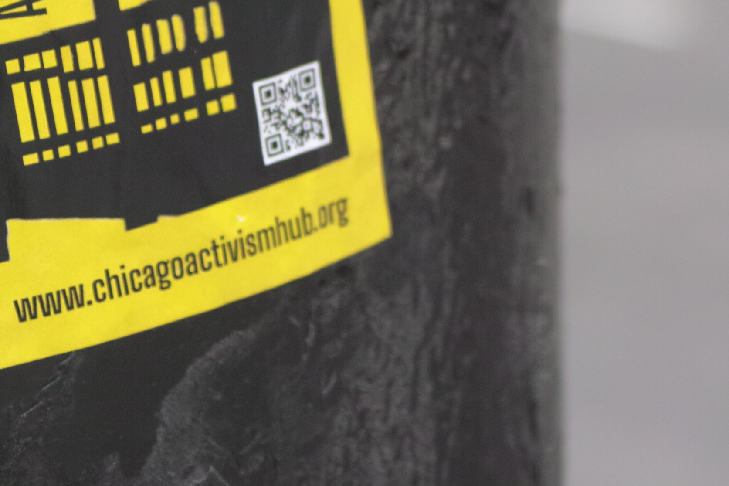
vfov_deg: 7.0
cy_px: -158
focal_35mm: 194
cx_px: 444
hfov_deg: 10.6
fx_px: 3928
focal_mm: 46
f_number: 5.6
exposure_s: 1/100
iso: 400
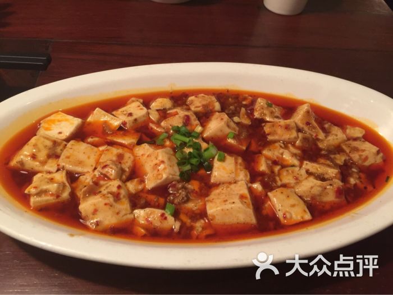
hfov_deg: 61.7
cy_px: 148
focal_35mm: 29
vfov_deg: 48.2
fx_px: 329
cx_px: 196
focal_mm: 4.15
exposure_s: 1/17
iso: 160
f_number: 2.2
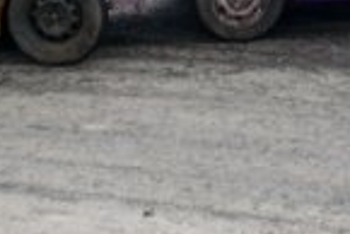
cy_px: -111
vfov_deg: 7.9
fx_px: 1674
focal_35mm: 172
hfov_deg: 11.9
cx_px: 138
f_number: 4.2
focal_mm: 26
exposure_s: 1/1000
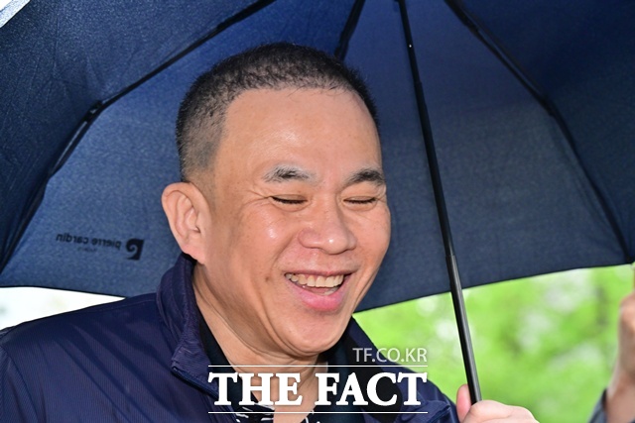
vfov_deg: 10.6
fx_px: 2293
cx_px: 318
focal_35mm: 130
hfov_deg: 15.8
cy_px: 212
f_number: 8
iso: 3200
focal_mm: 130
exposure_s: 1/500
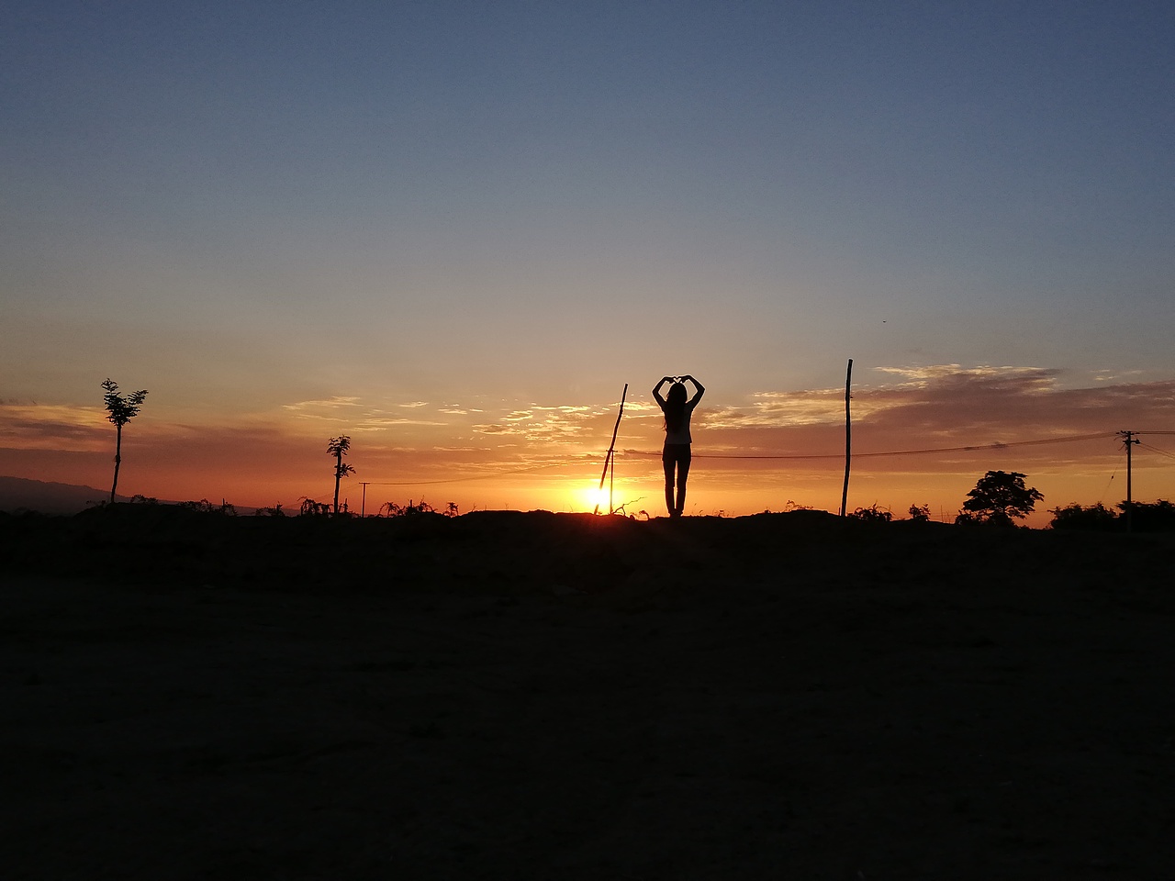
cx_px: 588
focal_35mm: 36
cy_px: 440
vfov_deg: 39.7
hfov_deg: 51.4
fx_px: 1222
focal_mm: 3.81
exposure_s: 1/772
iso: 50
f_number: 2.2
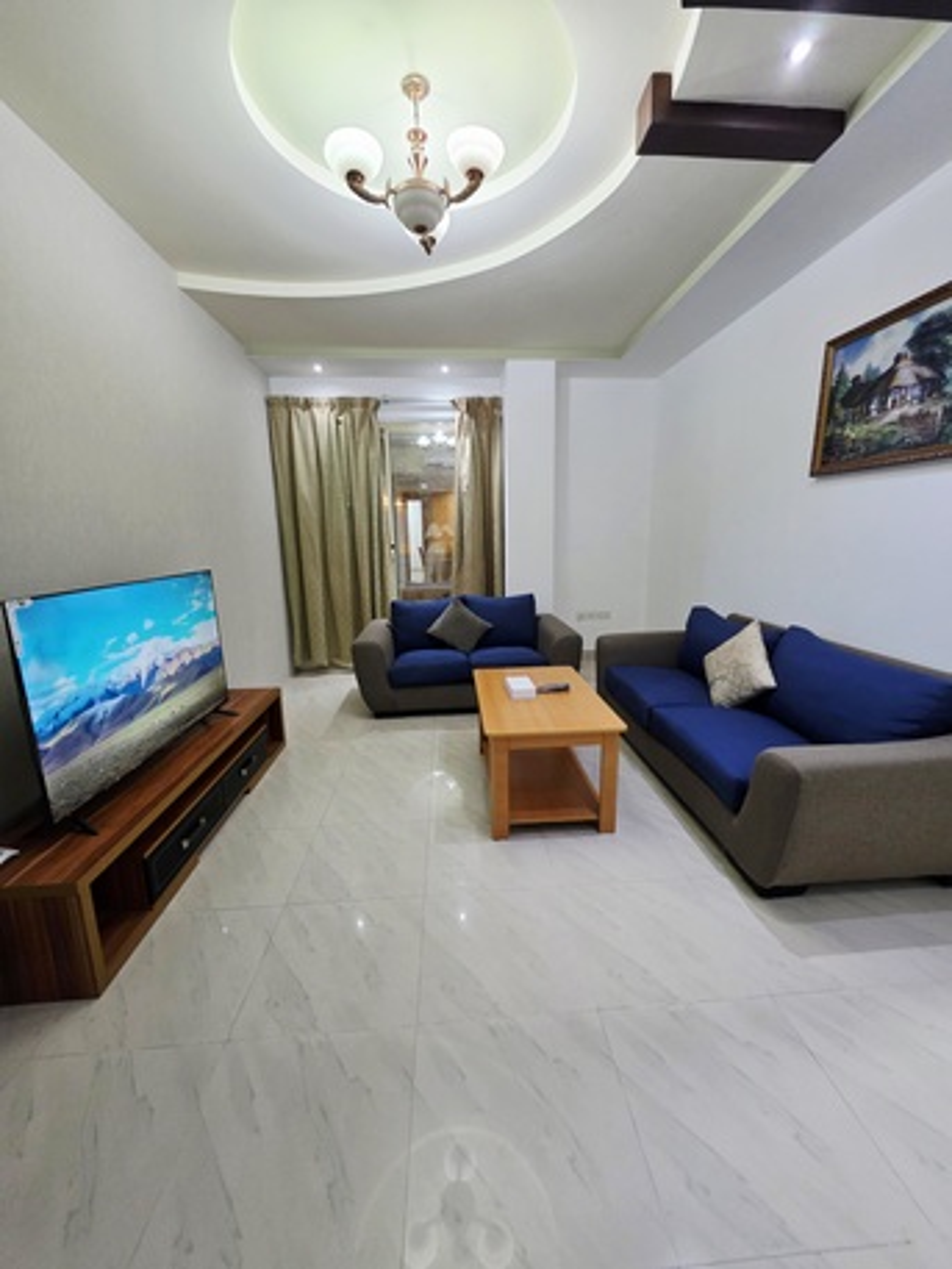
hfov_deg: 89.9
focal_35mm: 13
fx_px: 476
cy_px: 634
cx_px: 476
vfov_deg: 106.2
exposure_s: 1/101
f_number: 1.9
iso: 250
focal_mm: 2.2
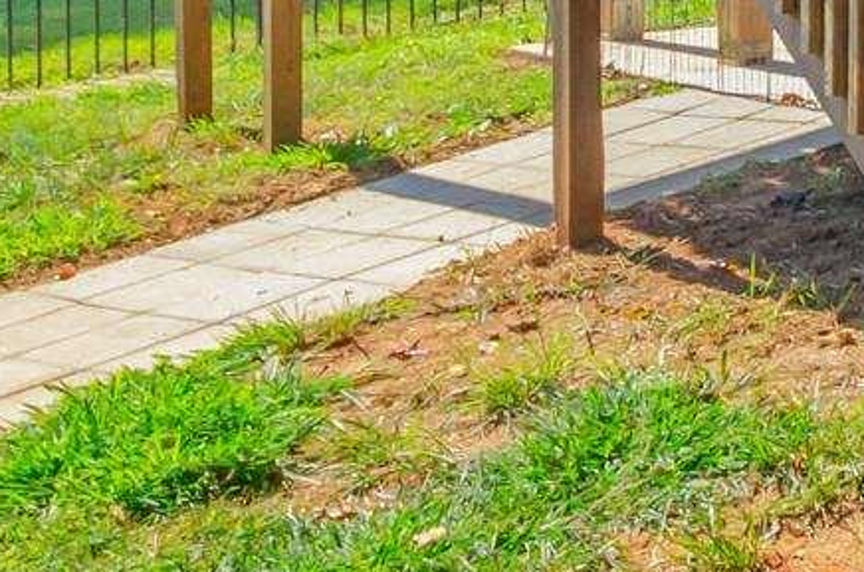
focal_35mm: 86
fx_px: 2060
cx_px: 1457
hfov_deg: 19.2
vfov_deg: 14.3
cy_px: -404
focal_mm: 10
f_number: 9
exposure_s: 1/125
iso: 200
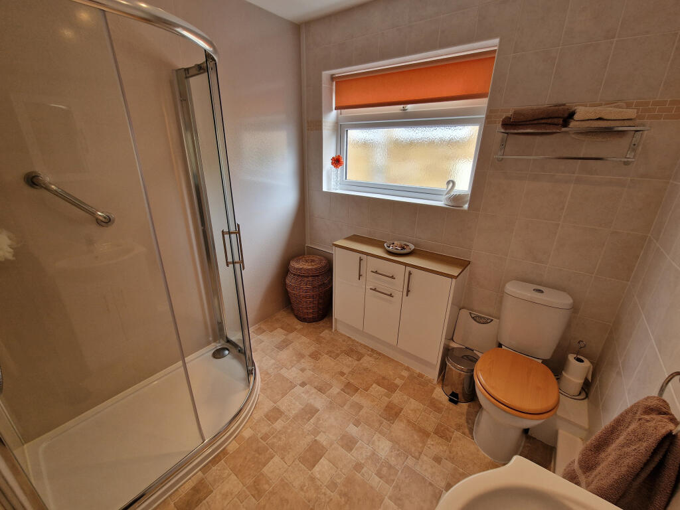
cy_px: 255
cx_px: 340
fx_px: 255
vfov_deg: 89.9
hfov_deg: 106.2
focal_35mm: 13
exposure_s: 1/50
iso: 80
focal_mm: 2.2
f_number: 2.2
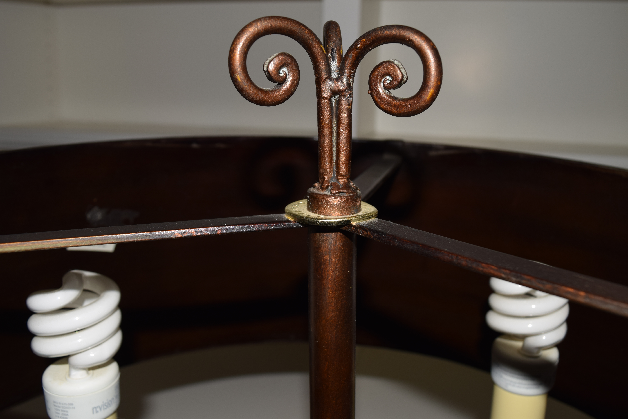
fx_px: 576
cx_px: 314
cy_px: 210
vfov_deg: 40.0
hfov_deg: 57.2
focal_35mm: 33
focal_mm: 22
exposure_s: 1/60
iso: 100
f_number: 8
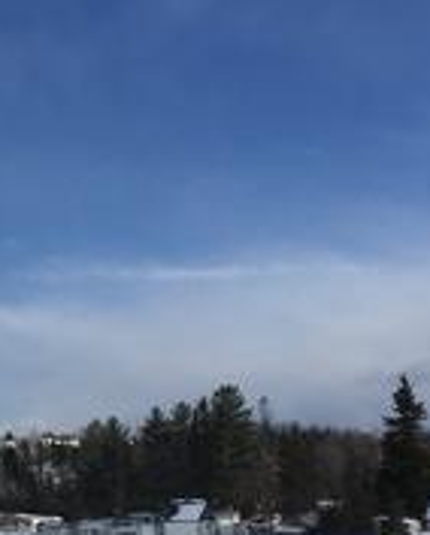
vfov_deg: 23.7
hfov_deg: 17.3
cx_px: -221
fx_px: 1270
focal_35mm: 80
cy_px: 358
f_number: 2.2
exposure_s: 1/4405
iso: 32
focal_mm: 4.15
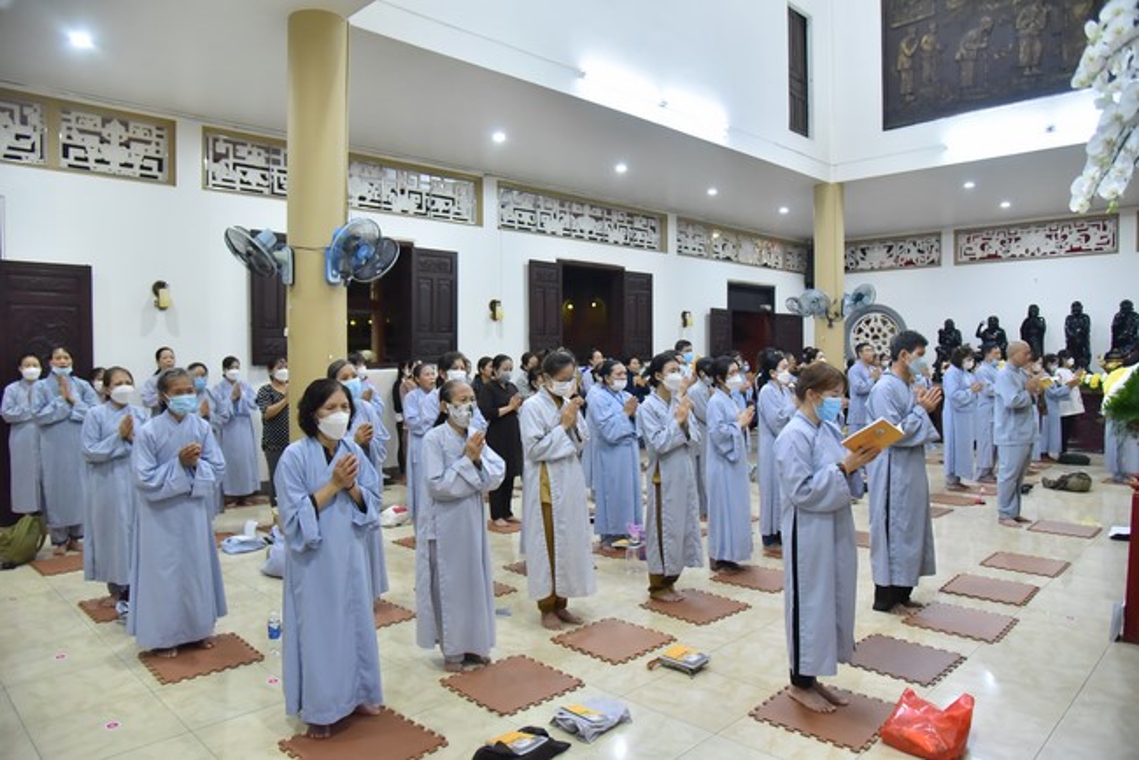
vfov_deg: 53.2
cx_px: 570
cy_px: 380
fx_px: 760
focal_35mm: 24
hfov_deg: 73.7
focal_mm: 24
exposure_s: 1/125
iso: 5000
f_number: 4.5
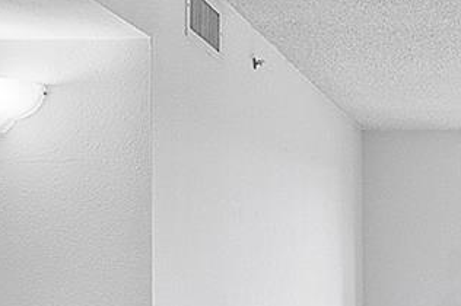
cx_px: 556
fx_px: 972
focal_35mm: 76
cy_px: 335
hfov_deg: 24.2
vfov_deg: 17.3
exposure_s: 1/50
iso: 250
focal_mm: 10
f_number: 9
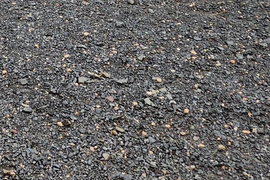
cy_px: -218
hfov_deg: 15.3
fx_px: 907
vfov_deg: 10.2
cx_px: -166
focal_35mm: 121
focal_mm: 5.4
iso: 20
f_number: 1.8
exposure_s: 1/193
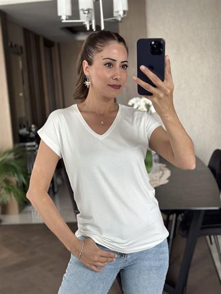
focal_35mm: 48
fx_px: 408
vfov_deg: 39.6
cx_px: 110
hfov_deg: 30.3
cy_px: 147
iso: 320
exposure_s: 1/60
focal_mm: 6.86
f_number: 1.78
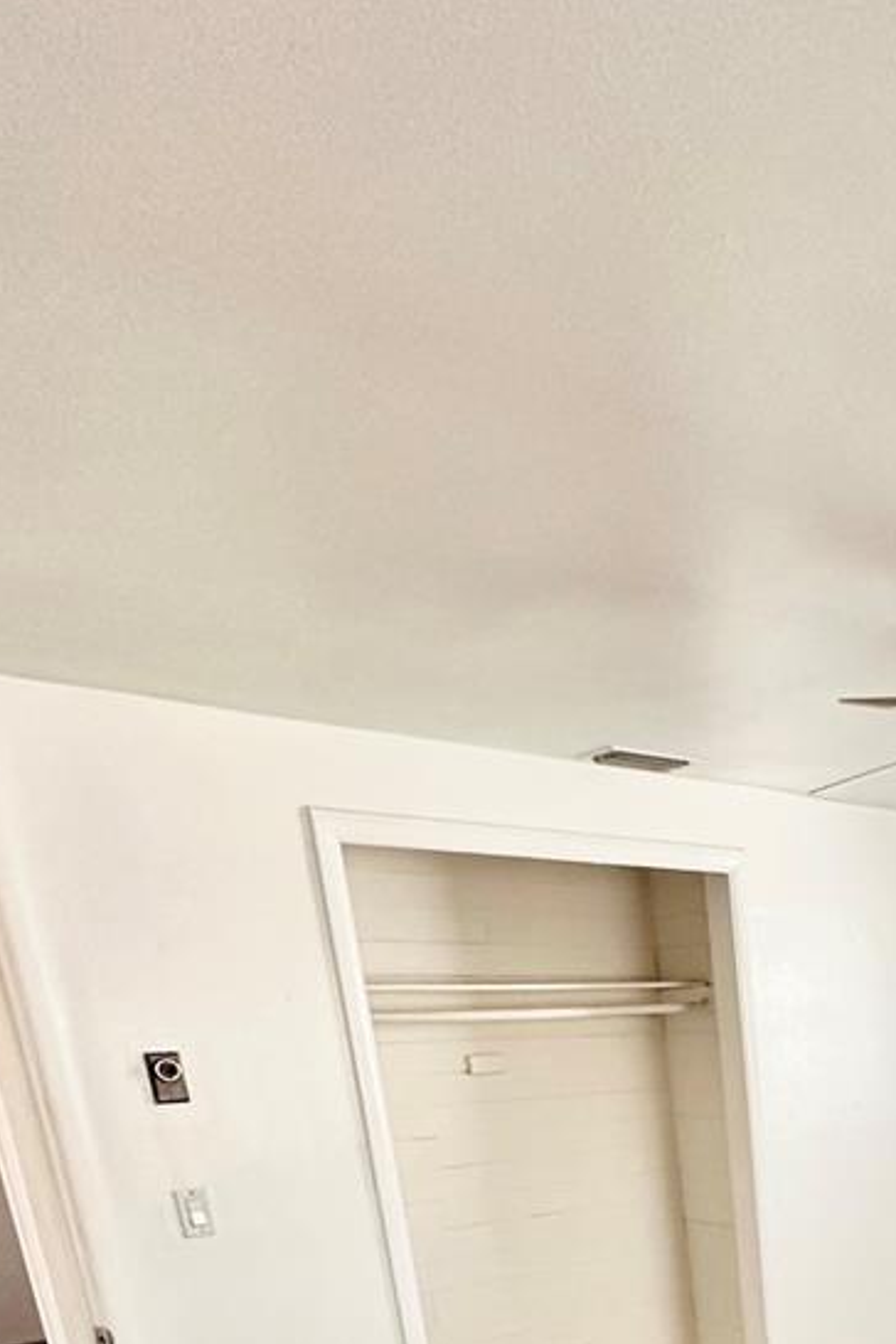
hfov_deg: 35.2
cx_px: 990
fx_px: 1195
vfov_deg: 47.5
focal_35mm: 32
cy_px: 1376
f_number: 2.2
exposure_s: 1/120
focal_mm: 2.22
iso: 250
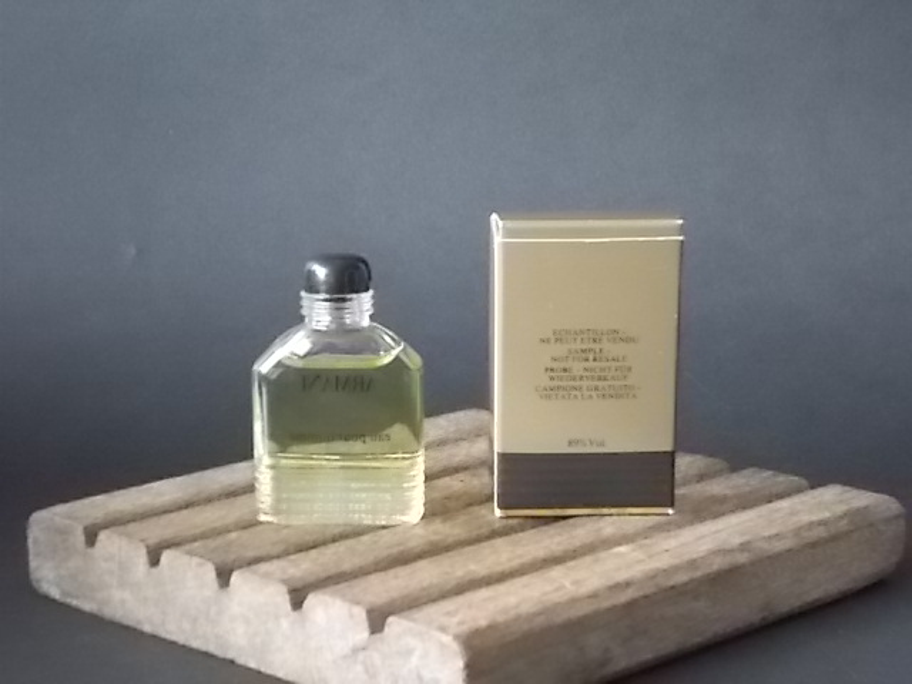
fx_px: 2266
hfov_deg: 22.8
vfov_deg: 17.2
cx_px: 456
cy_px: 342
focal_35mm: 86
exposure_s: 1/25
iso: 800
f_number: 6.3
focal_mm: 15.4
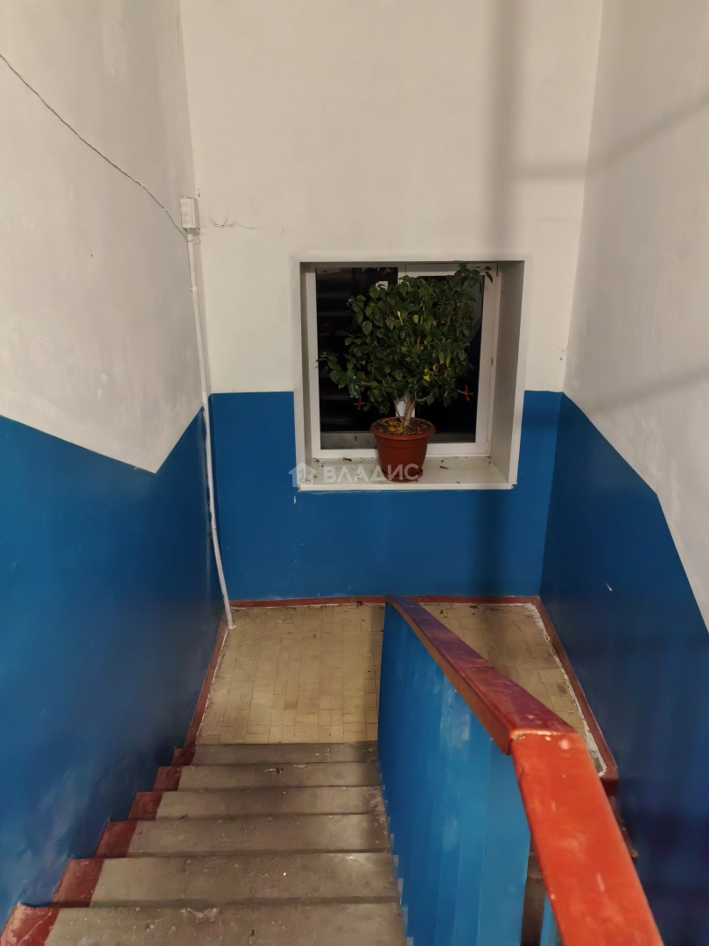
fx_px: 737
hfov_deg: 51.4
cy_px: 473
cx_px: 354
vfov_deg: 65.3
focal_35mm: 27
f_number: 1.9
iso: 640
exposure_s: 1/25
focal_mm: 5.52
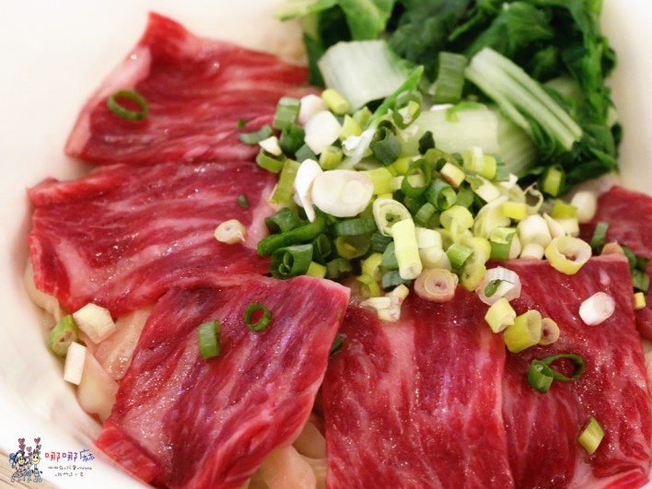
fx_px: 2901
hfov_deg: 12.8
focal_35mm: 154
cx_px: 326
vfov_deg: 9.6
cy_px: 244
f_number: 5.4
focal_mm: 77
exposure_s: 1/30
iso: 3200
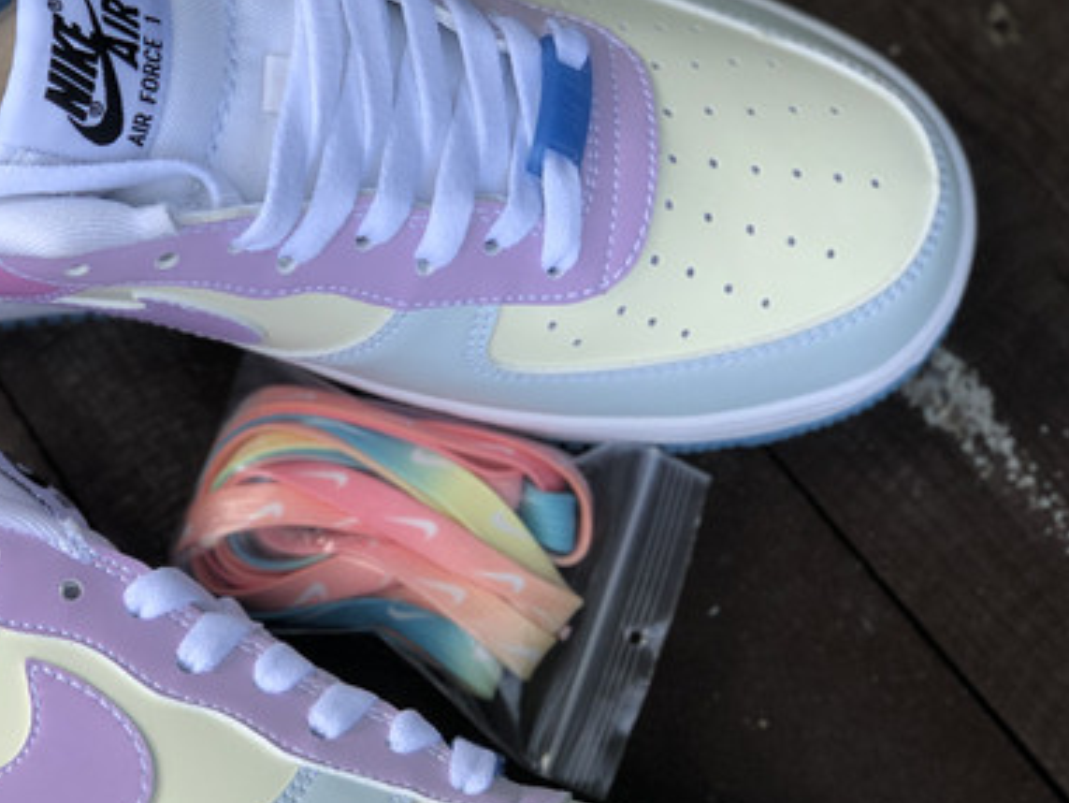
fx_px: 3120
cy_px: 498
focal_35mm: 101
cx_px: 188
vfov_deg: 14.6
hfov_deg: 19.2
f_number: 2.4
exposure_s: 1/120
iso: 16
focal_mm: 6
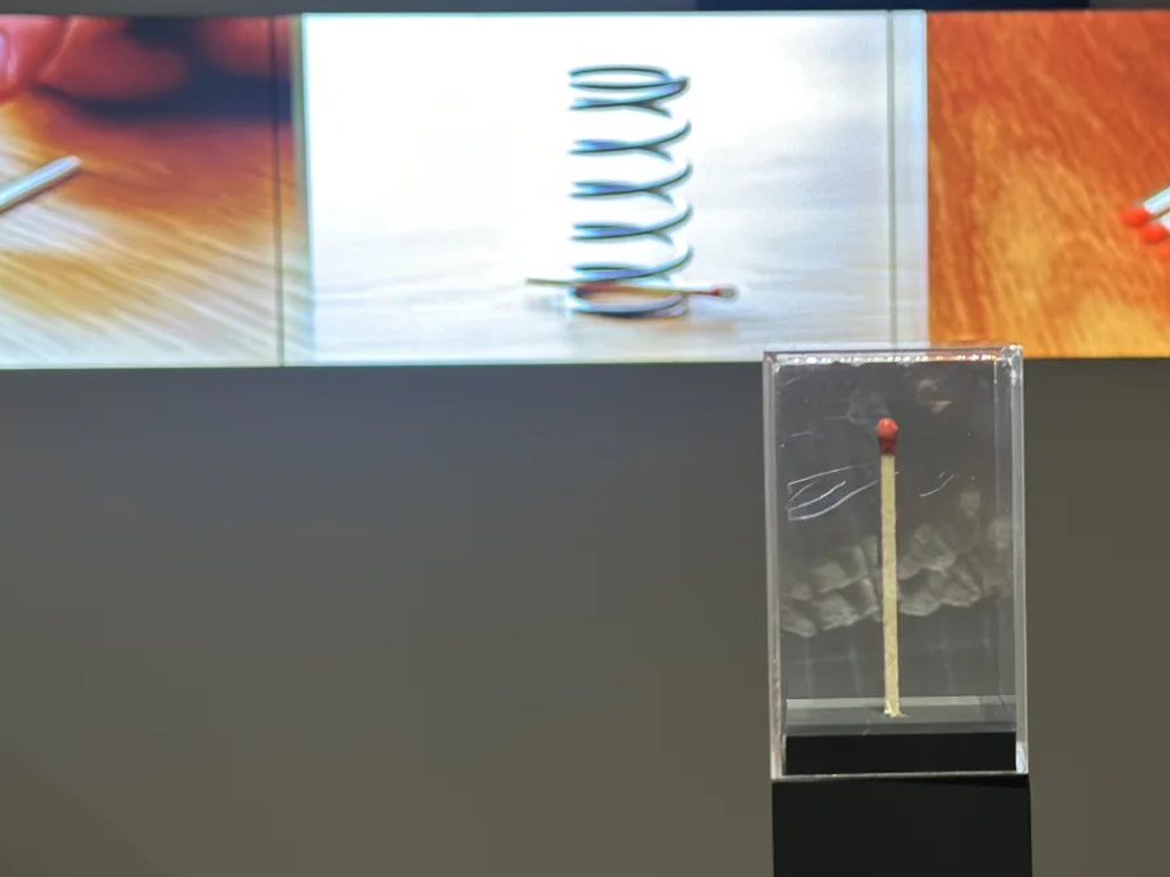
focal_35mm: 79
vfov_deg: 18.7
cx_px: 874
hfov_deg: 24.5
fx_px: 2670
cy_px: 405
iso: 160
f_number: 1.78
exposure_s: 1/60
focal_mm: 6.86
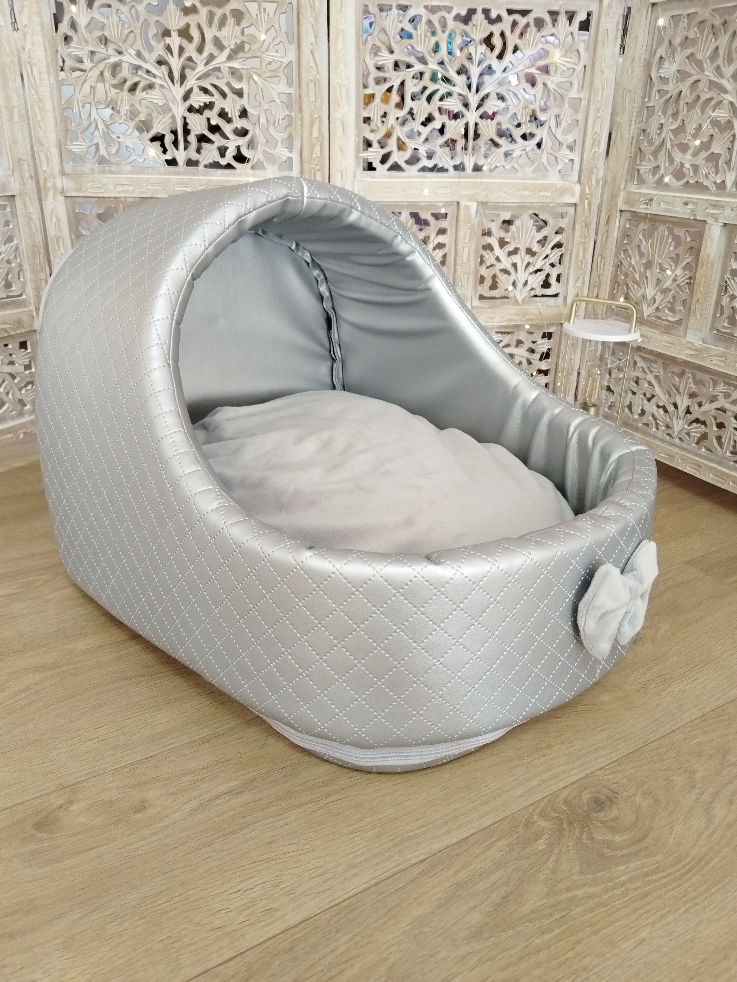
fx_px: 738
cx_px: 368
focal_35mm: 26
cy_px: 491
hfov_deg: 53.1
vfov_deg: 67.3
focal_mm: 4.95
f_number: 1.9
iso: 800
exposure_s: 1/50
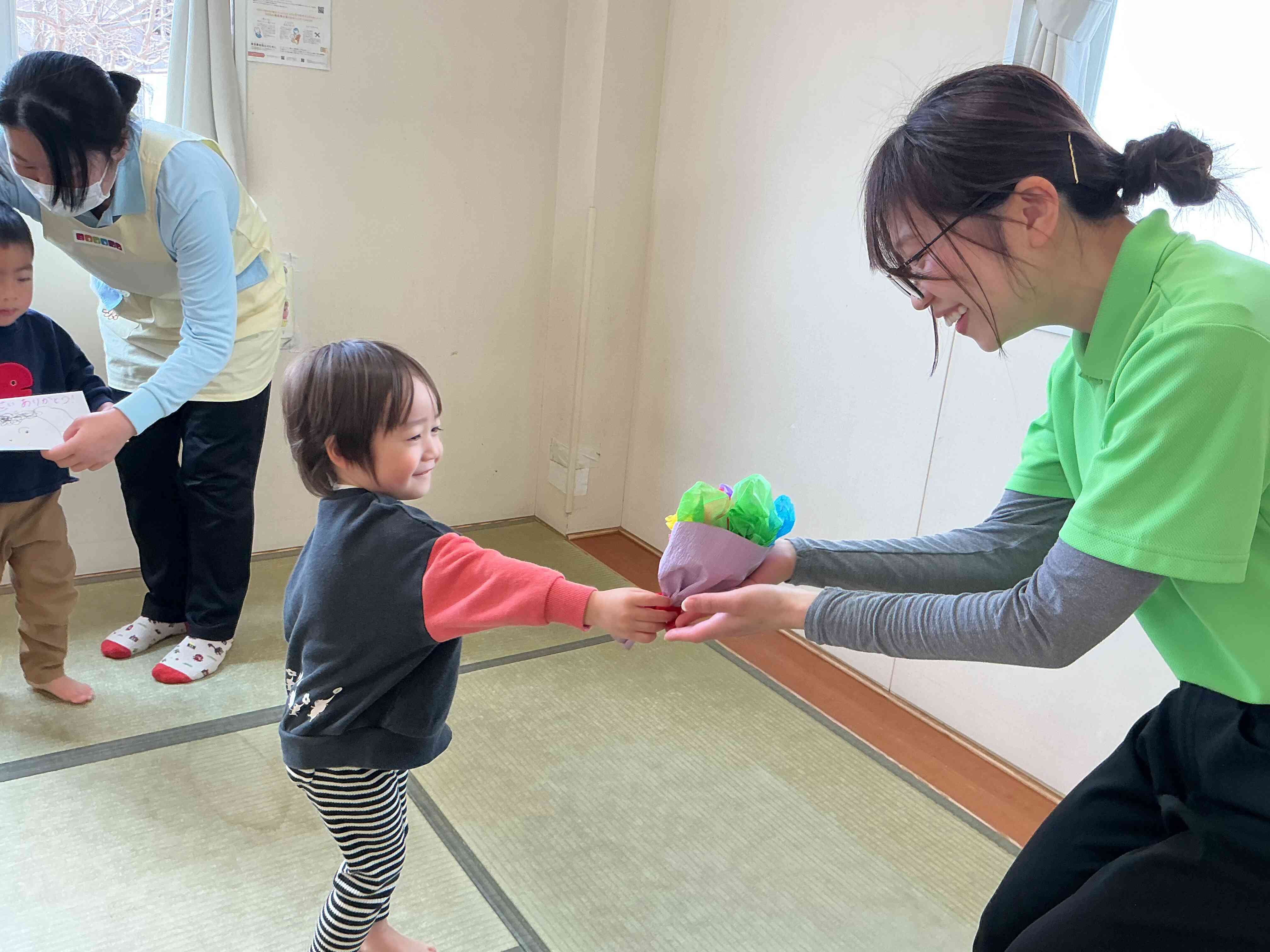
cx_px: 635
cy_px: 476
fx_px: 1064
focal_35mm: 29
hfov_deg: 61.7
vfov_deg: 48.2
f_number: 1.8
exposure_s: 1/100
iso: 32
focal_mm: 3
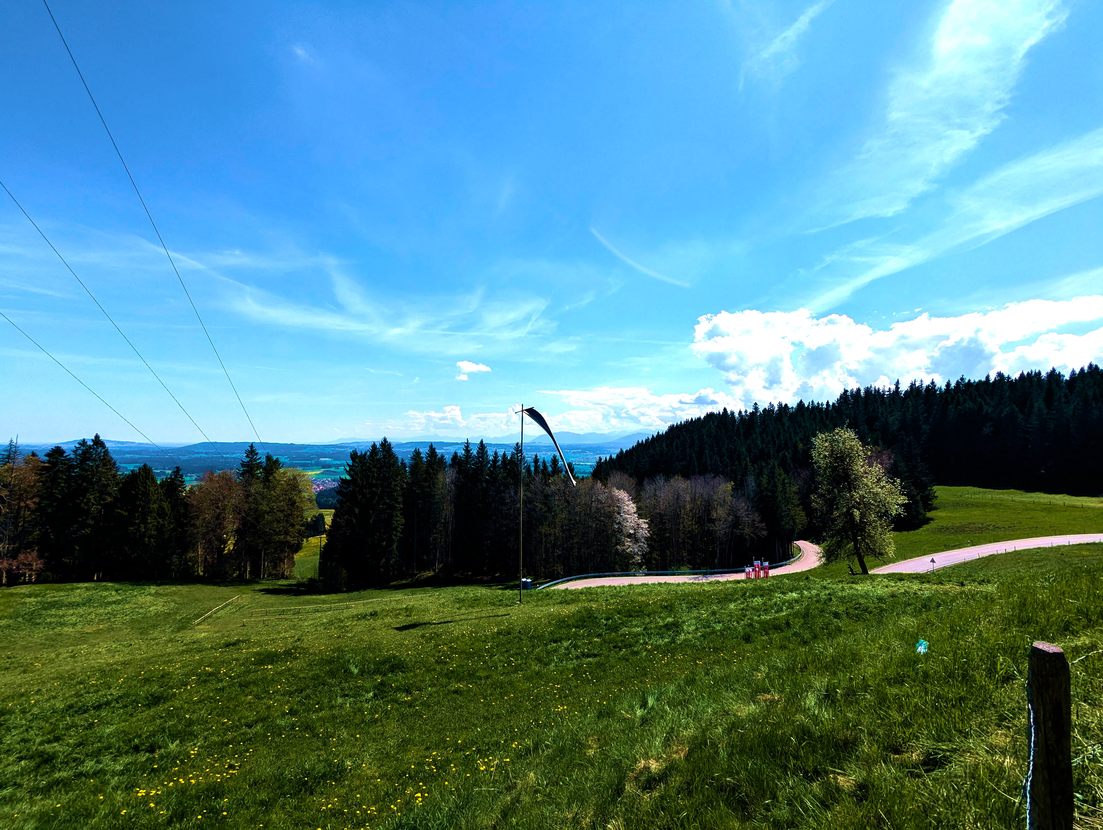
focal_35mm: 16
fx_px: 511
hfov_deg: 94.4
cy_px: 415
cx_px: 552
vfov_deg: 78.2
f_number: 2.2
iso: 49
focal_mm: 2.35
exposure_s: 1/3003
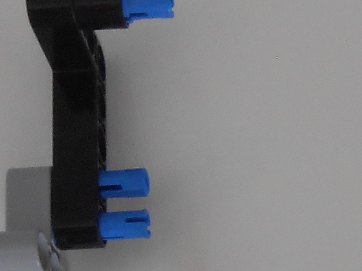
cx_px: 444
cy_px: 589
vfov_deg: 10.5
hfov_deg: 14.9
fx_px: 1329
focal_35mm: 127
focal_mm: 4.6
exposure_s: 1/30
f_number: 3.5
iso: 200
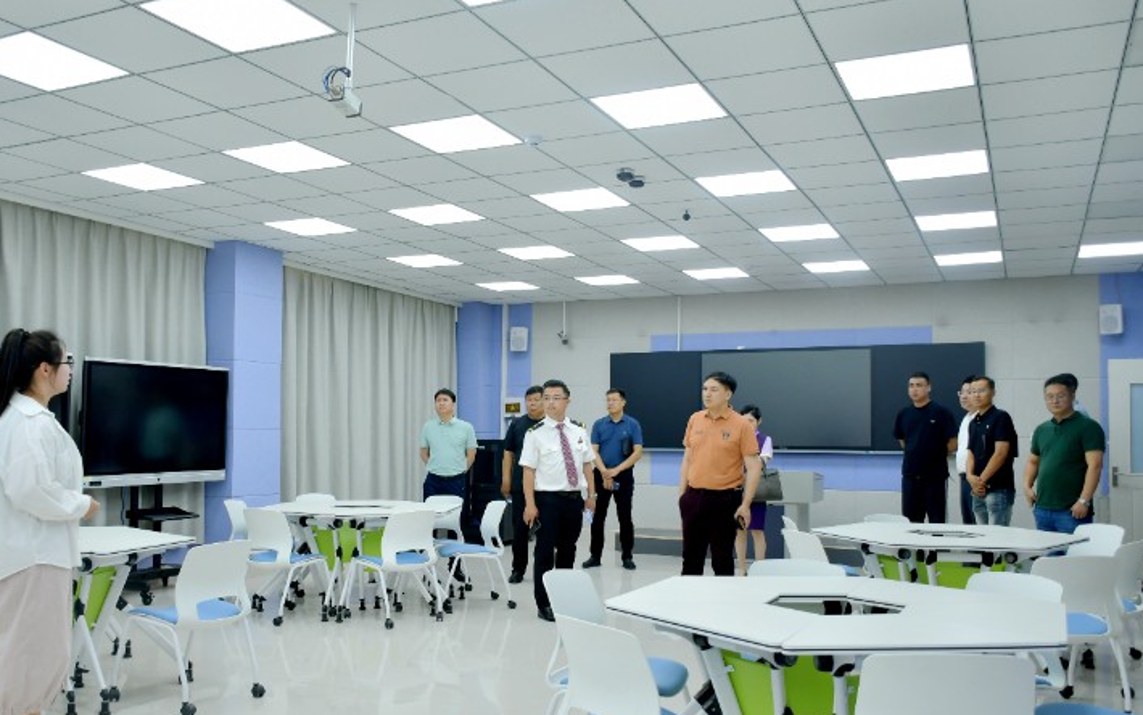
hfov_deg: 61.0
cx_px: 504
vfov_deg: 40.5
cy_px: 415
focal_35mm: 31
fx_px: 966
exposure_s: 1/125
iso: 280
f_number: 3.5
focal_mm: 18
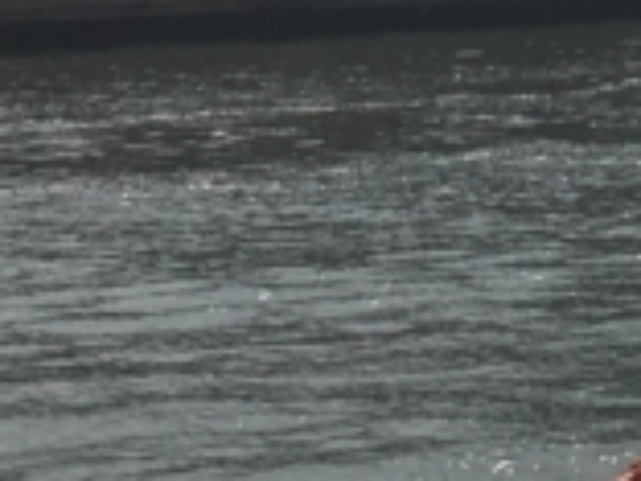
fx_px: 3518
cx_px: 1220
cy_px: -366
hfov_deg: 9.8
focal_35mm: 190
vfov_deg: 7.6
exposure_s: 1/5917
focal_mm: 4.15
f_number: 2.2
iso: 25
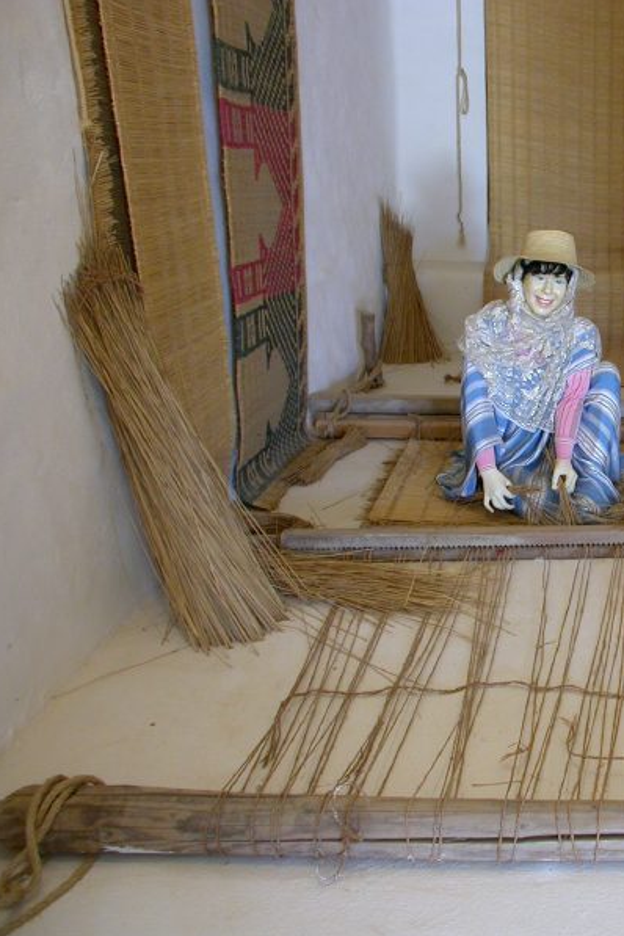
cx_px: 621
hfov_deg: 24.4
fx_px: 1378
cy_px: 469
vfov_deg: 37.5
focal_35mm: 53
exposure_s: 1/7.7
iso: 100
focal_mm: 7.85
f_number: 2.6
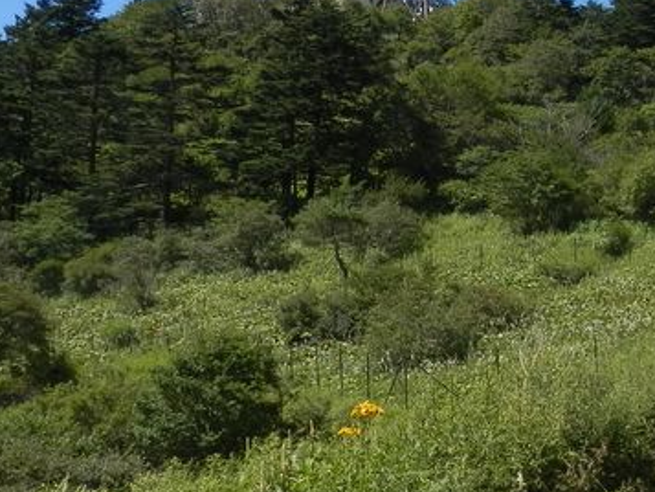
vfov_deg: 25.6
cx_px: 516
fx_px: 1060
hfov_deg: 33.4
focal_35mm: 56
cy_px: 95
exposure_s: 1/125
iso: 80
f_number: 8.7
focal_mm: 4.5
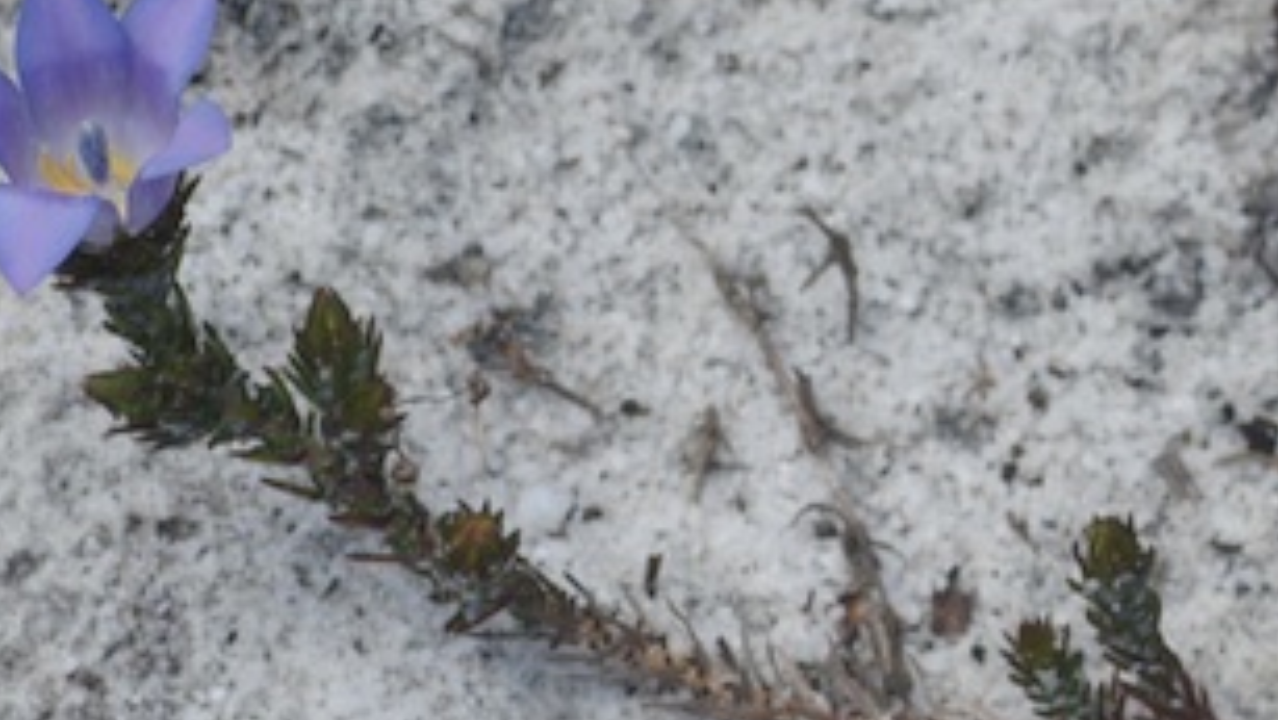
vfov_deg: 2.6
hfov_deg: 4.7
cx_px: 1599
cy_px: 214
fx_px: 15629
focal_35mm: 461
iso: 200
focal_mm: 90
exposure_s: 1/160
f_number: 14
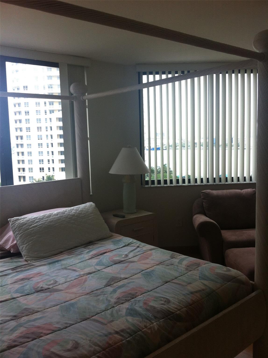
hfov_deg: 40.6
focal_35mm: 35
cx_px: 134
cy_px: 179
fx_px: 362
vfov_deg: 52.7
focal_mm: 3.85
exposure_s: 1/40
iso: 80
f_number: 2.8
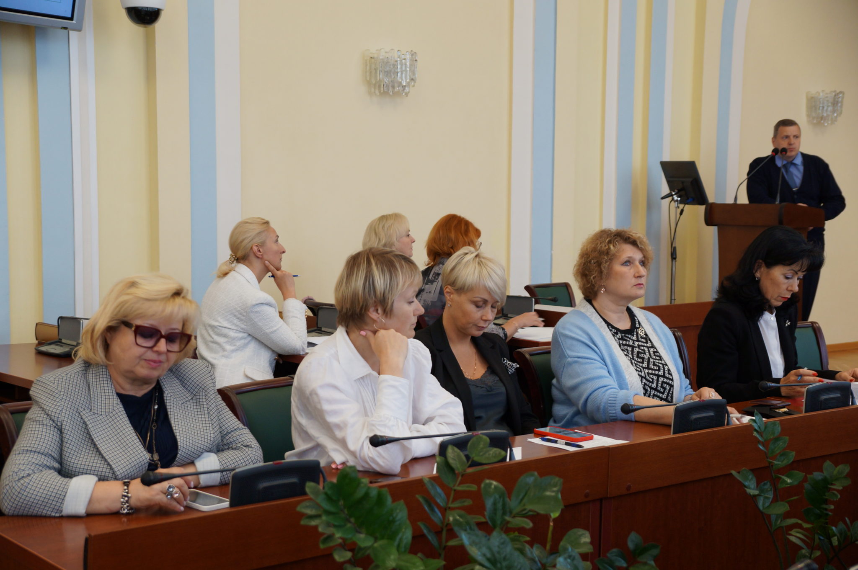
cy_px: 285
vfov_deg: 25.9
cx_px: 429
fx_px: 1238
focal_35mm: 52
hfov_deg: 38.2
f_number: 4.5
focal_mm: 35
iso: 250
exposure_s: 1/60
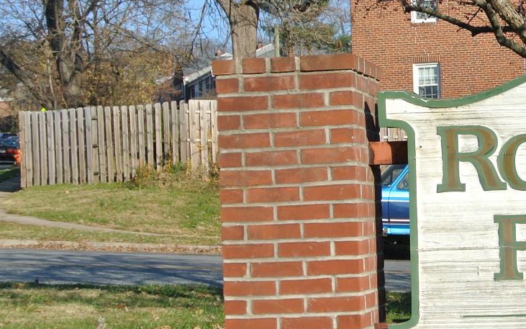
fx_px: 1434
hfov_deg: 19.5
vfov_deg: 13.1
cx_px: 642
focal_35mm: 100
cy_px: 187
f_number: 4.5
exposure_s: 1/640
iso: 100
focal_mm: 14
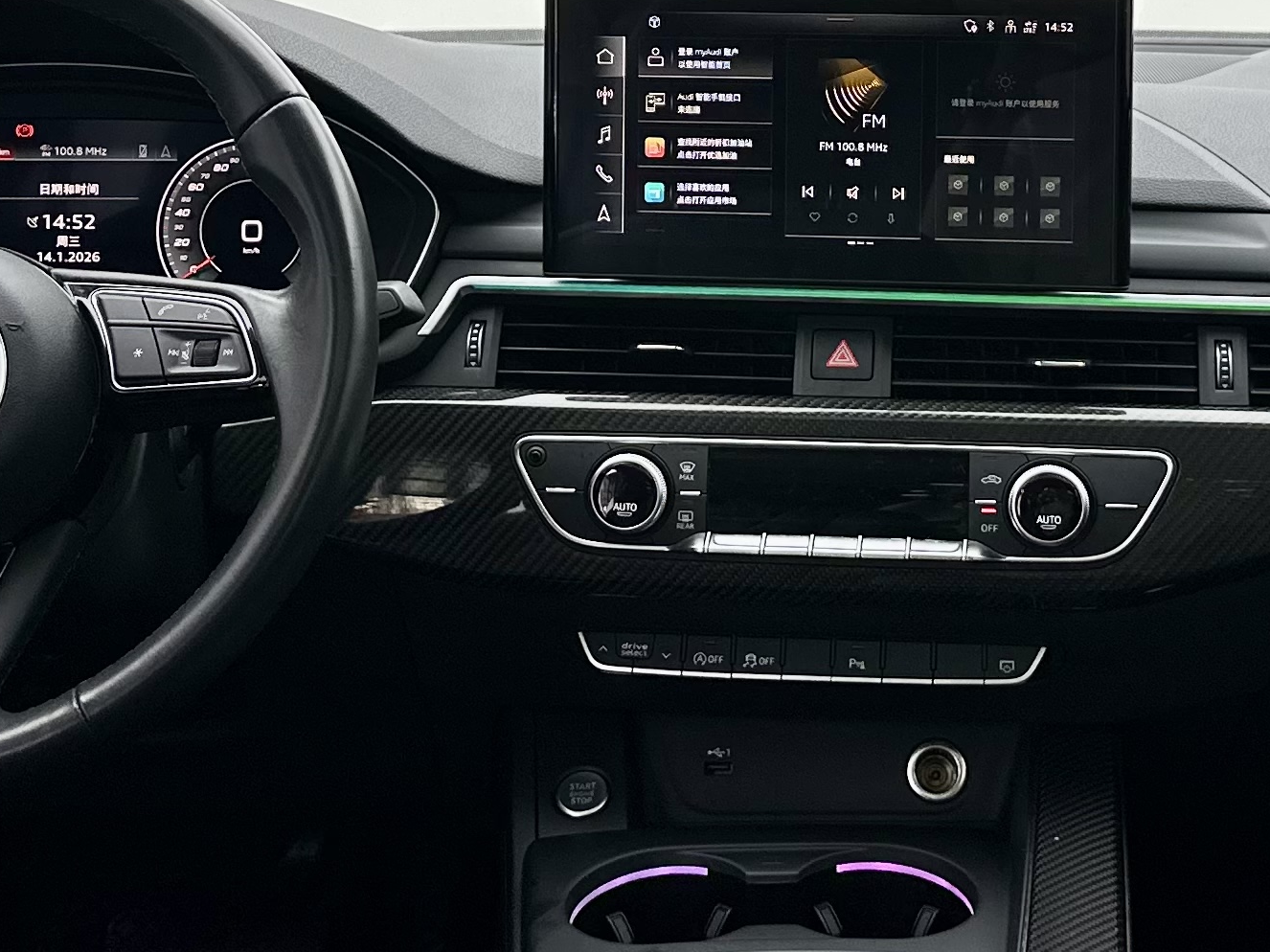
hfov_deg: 26.6
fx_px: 2678
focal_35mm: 73
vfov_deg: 19.7
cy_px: 71
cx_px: 799
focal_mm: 6.86
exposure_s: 1/205
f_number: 1.78
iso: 64
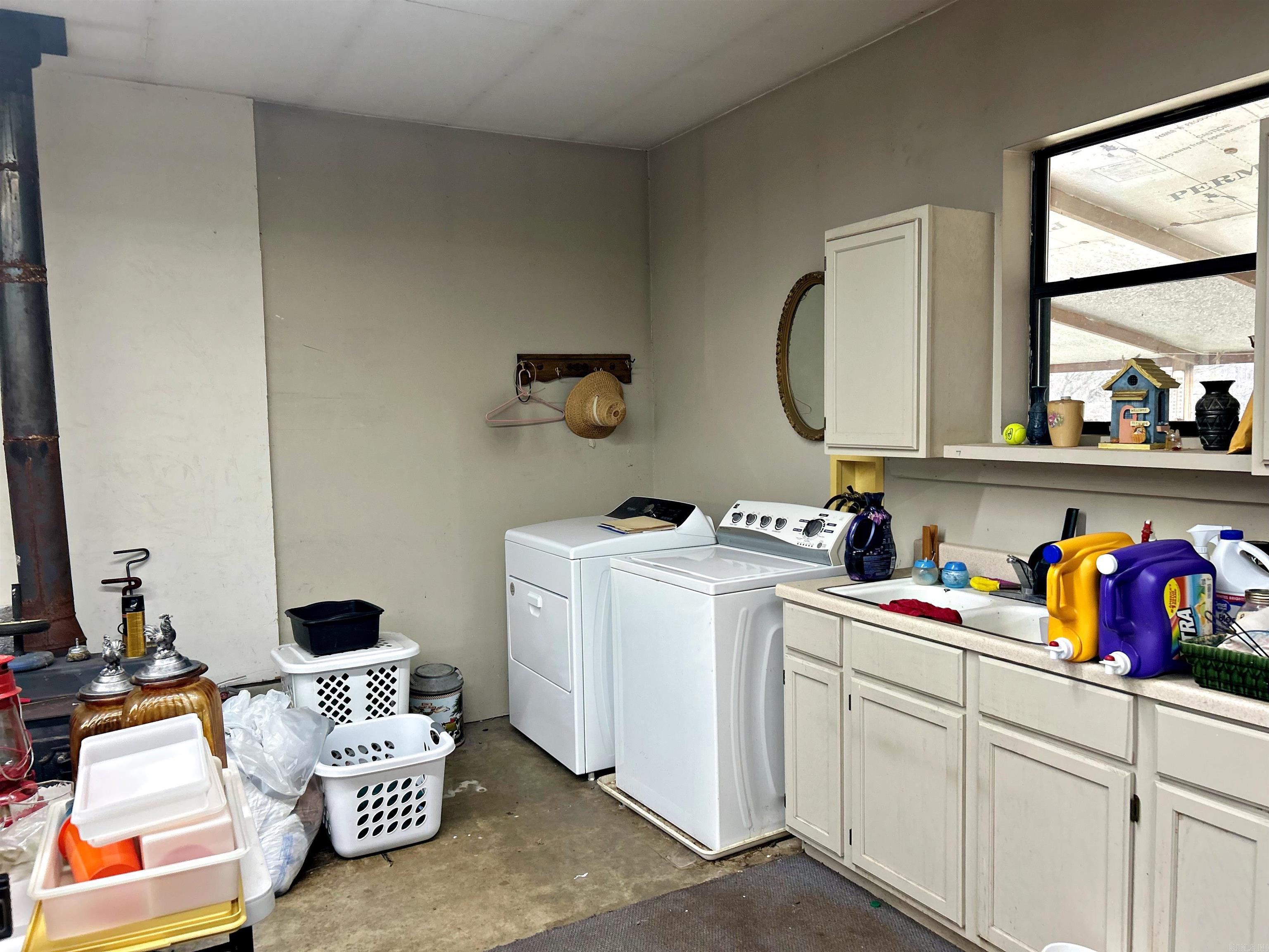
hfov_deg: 67.3
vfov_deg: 53.1
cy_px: 476
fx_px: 953
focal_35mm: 26
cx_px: 634
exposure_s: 1/120
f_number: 1.5
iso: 125
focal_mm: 5.7
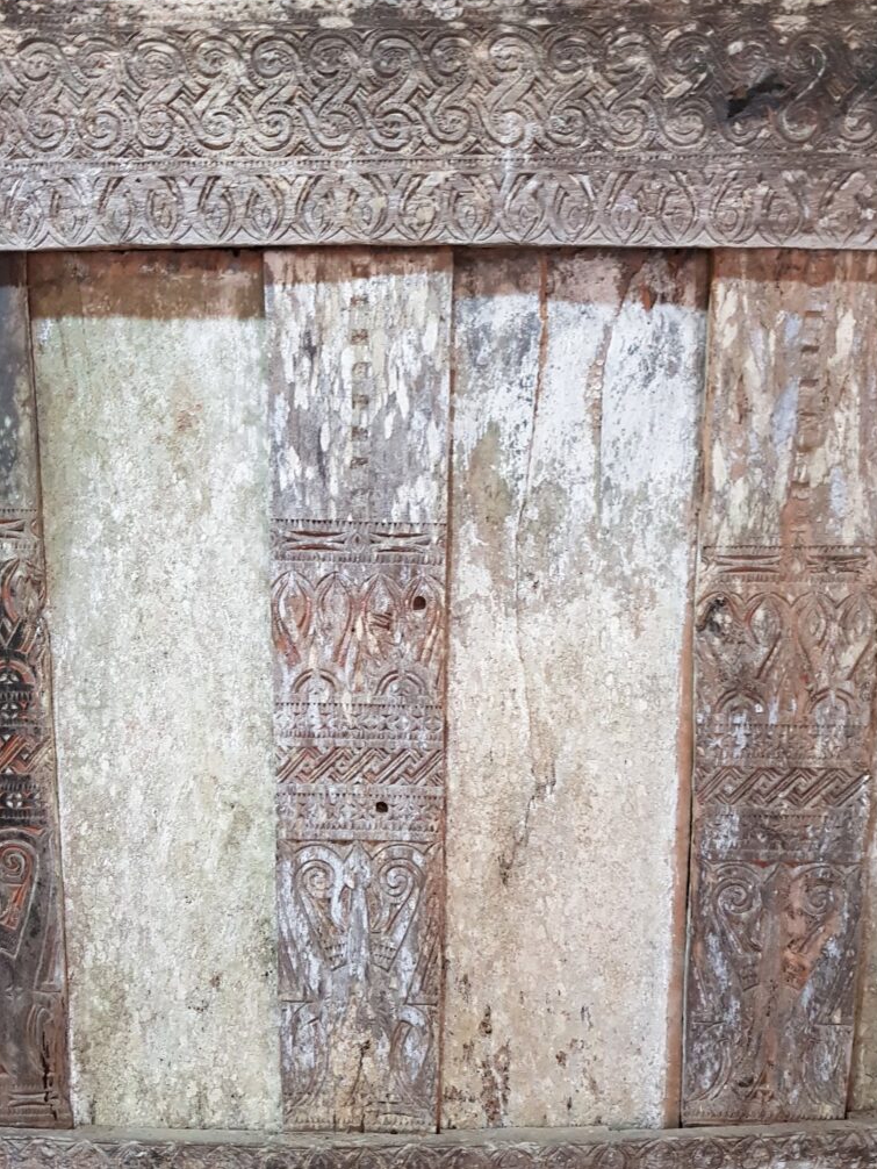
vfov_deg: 58.2
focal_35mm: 31
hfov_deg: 45.3
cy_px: 645
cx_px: 373
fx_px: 1047
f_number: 1.7
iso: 200
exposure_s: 1/17
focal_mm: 4.3
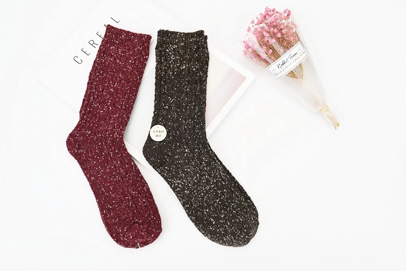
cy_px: 136
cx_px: 203
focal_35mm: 35
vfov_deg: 37.9
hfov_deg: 54.4
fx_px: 395
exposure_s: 1/125
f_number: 7.1
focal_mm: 35
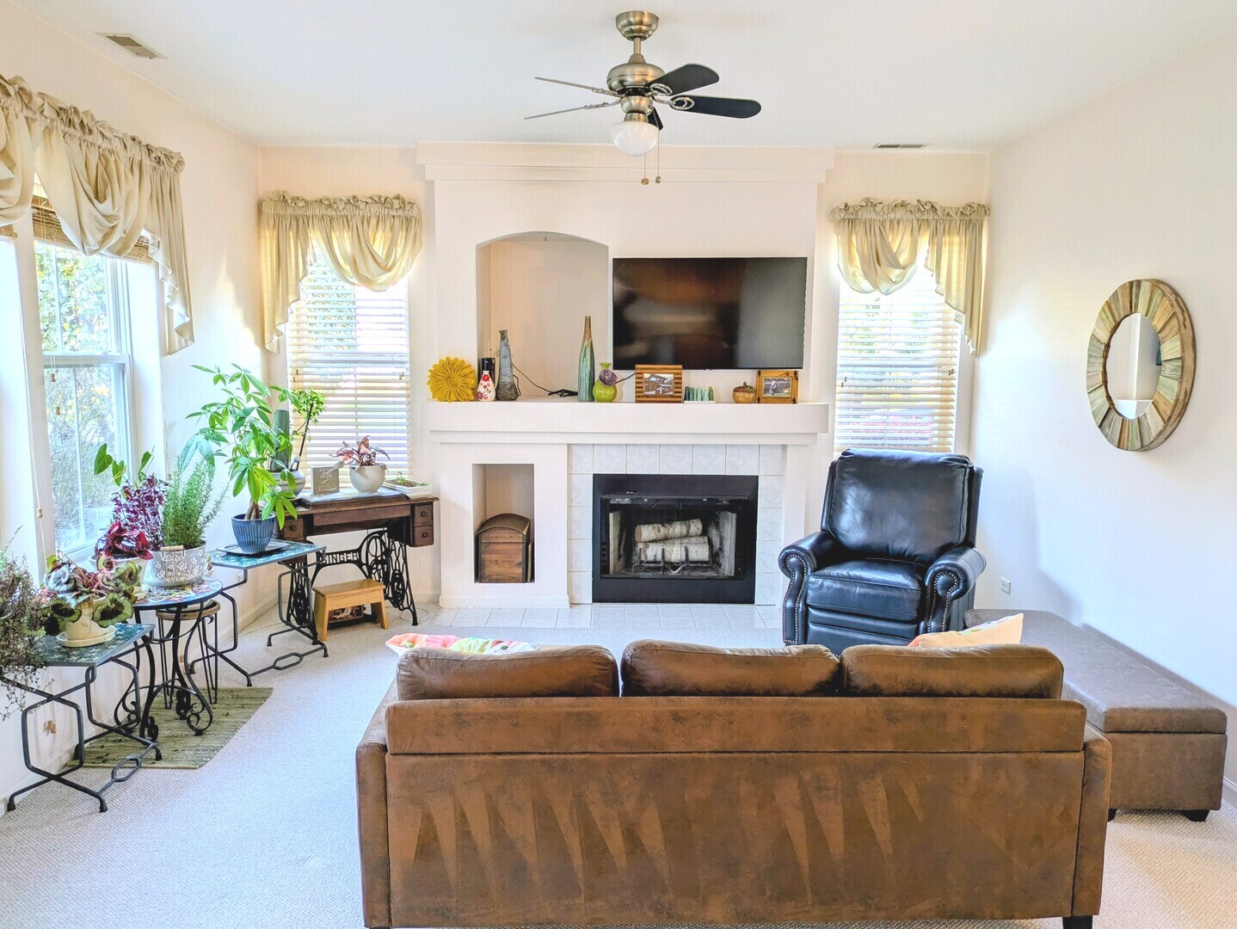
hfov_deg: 69.4
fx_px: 894
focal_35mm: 25
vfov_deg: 54.9
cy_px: 464
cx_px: 618
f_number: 1.89
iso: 72
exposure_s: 1/40
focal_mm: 5.43
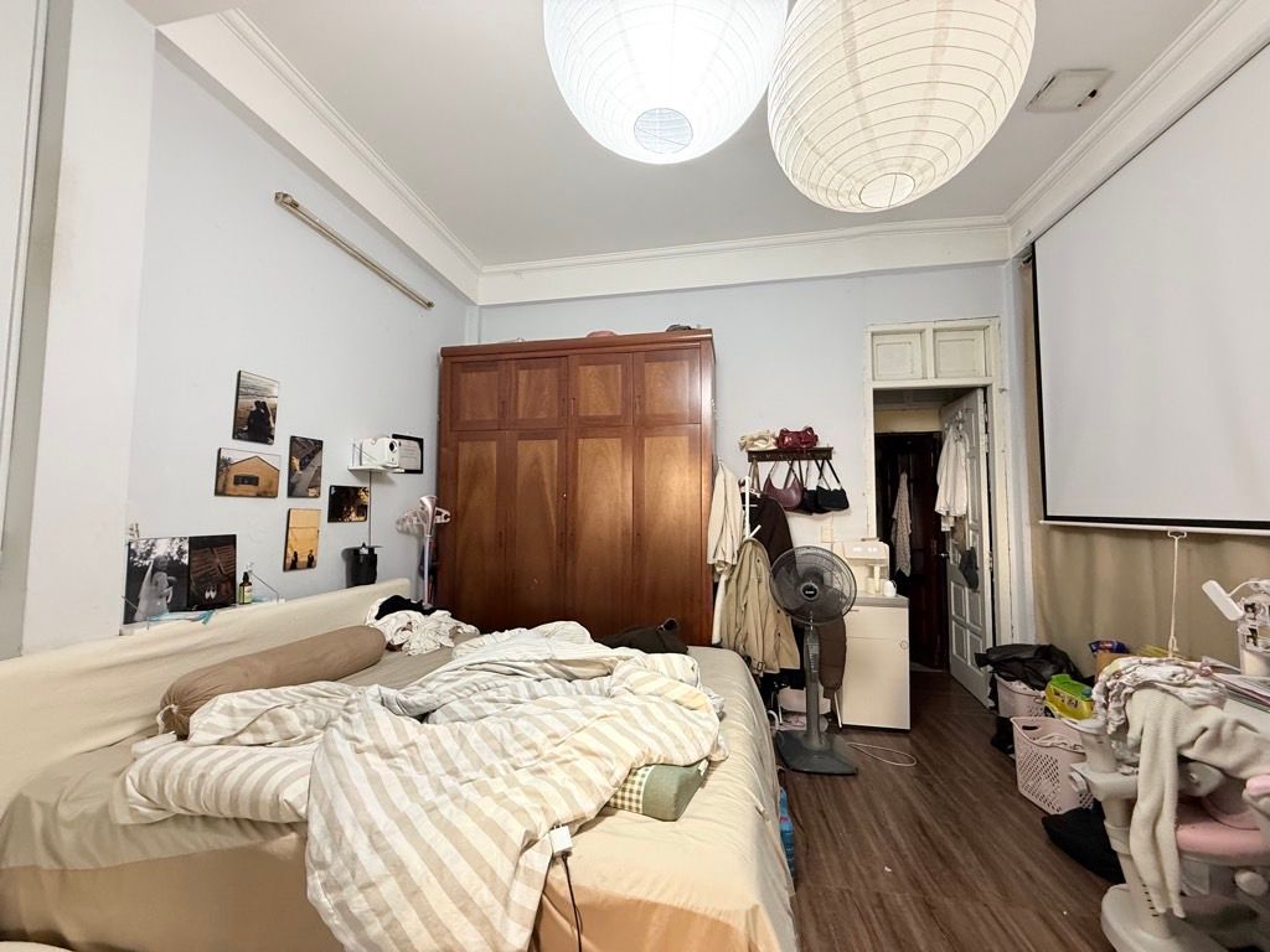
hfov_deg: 102.1
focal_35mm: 14
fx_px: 514
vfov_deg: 85.7
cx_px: 635
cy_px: 476
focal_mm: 2.22
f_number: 2.2
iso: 320
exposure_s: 1/50
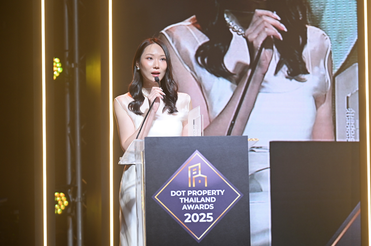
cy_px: 123
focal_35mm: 100
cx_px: 186
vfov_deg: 13.7
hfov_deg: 20.4
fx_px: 1030
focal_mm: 100
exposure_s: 1/200
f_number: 2.8
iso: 320
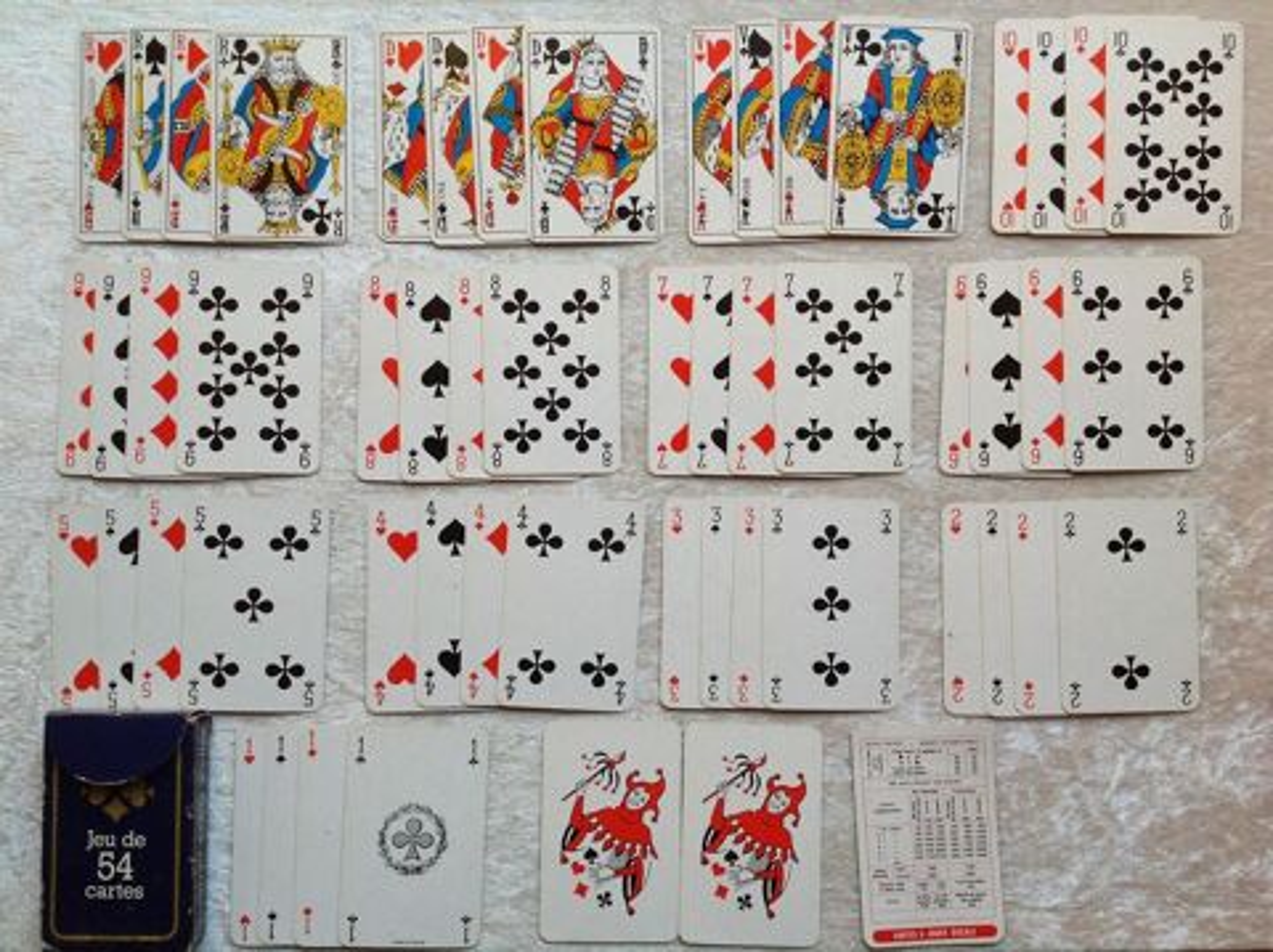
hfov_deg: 52.7
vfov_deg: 40.6
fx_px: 1286
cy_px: 476
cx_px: 636
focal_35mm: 35
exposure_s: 1/120
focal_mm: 4.28
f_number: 2.4
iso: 80
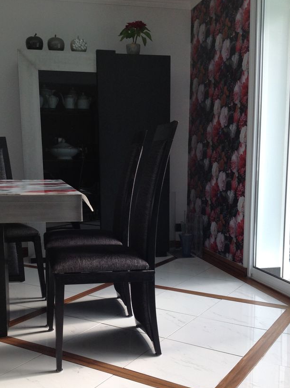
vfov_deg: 43.7
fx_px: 482
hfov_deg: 33.5
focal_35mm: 43
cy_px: 234
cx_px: 124
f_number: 2.4
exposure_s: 1/120
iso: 80
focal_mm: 4.28
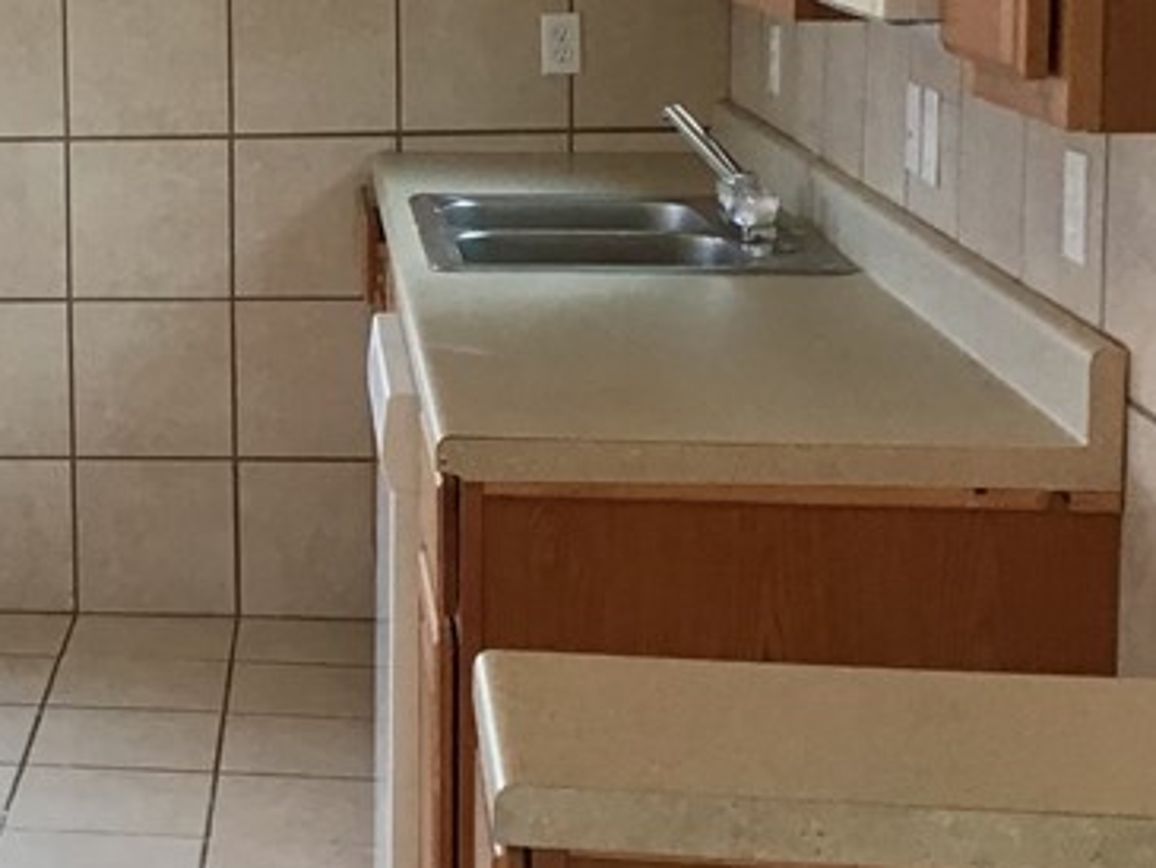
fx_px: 2906
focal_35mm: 87
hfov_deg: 21.1
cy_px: 203
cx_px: -181
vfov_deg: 16.9
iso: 25
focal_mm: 3.3
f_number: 2.4
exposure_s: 1/30
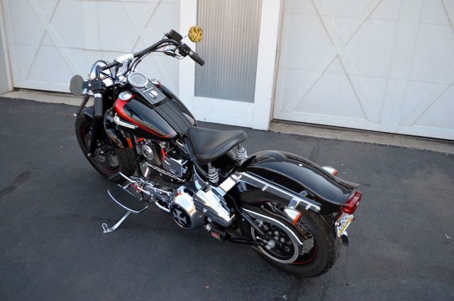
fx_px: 378
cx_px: 227
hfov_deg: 62.0
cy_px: 150
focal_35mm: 30
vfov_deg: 43.4
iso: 140
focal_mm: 20
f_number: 3.8
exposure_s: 1/200
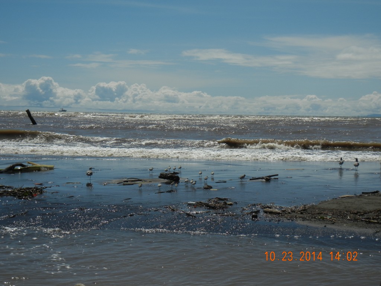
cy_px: 143
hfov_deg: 25.3
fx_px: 847
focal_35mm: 77
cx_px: 190
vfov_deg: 19.1
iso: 160
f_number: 8.6
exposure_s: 1/946
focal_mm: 13.9
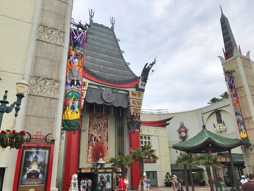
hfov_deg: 63.4
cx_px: 127
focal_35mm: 28
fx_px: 205
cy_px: 96
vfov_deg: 49.7
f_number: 1.8
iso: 20
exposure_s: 1/1368
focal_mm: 3.99
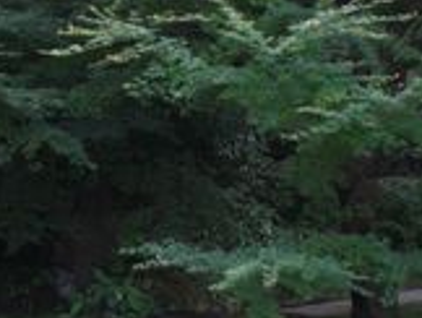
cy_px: 249
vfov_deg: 18.1
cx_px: 145
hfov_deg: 24.0
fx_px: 989
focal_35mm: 81
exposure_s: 1/60
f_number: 3.1
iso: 200
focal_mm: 6.3
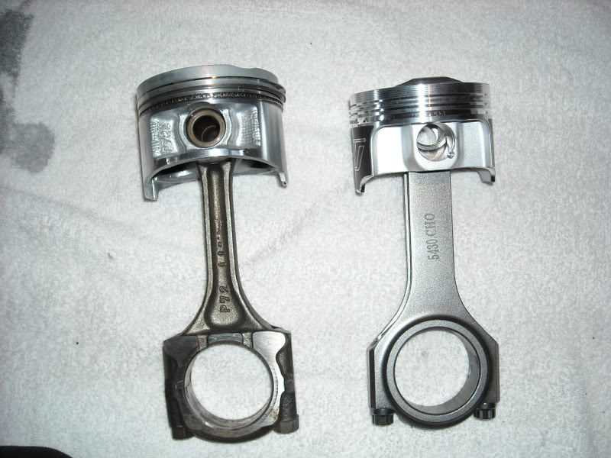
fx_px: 618
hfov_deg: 52.6
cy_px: 229
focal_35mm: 35
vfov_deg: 40.7
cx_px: 306
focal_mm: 5.7
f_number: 2.8
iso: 200
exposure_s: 1/60
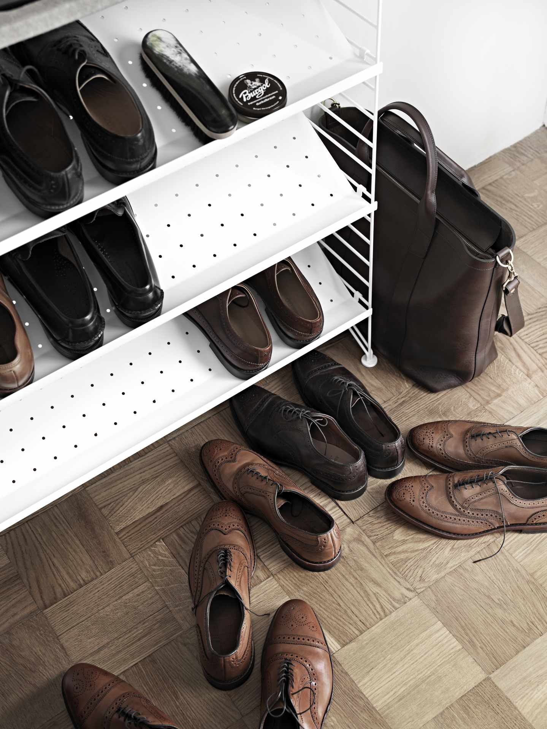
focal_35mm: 47
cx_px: 274
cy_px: 364
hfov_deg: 30.9
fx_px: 991
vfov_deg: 40.4
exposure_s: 3
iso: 100
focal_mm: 60
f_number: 6.8
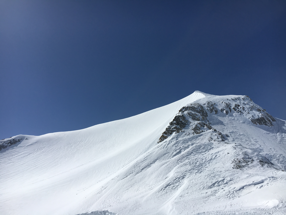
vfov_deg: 48.2
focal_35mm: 29
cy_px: 108
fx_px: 240
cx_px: 143
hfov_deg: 61.7
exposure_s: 1/8547
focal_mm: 4.15
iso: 25
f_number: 2.2
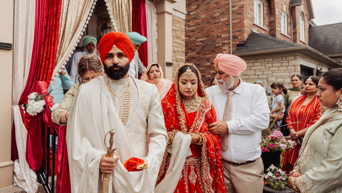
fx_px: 236
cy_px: 88
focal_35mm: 26
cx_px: 167
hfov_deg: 71.9
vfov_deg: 44.3
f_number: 2.8
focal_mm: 24
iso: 100
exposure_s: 1/2000
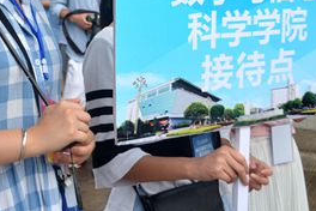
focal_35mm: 75
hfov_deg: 26.8
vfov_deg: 17.7
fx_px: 658
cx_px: 107
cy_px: -6
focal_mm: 22
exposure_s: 1/80
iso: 100
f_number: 4.5
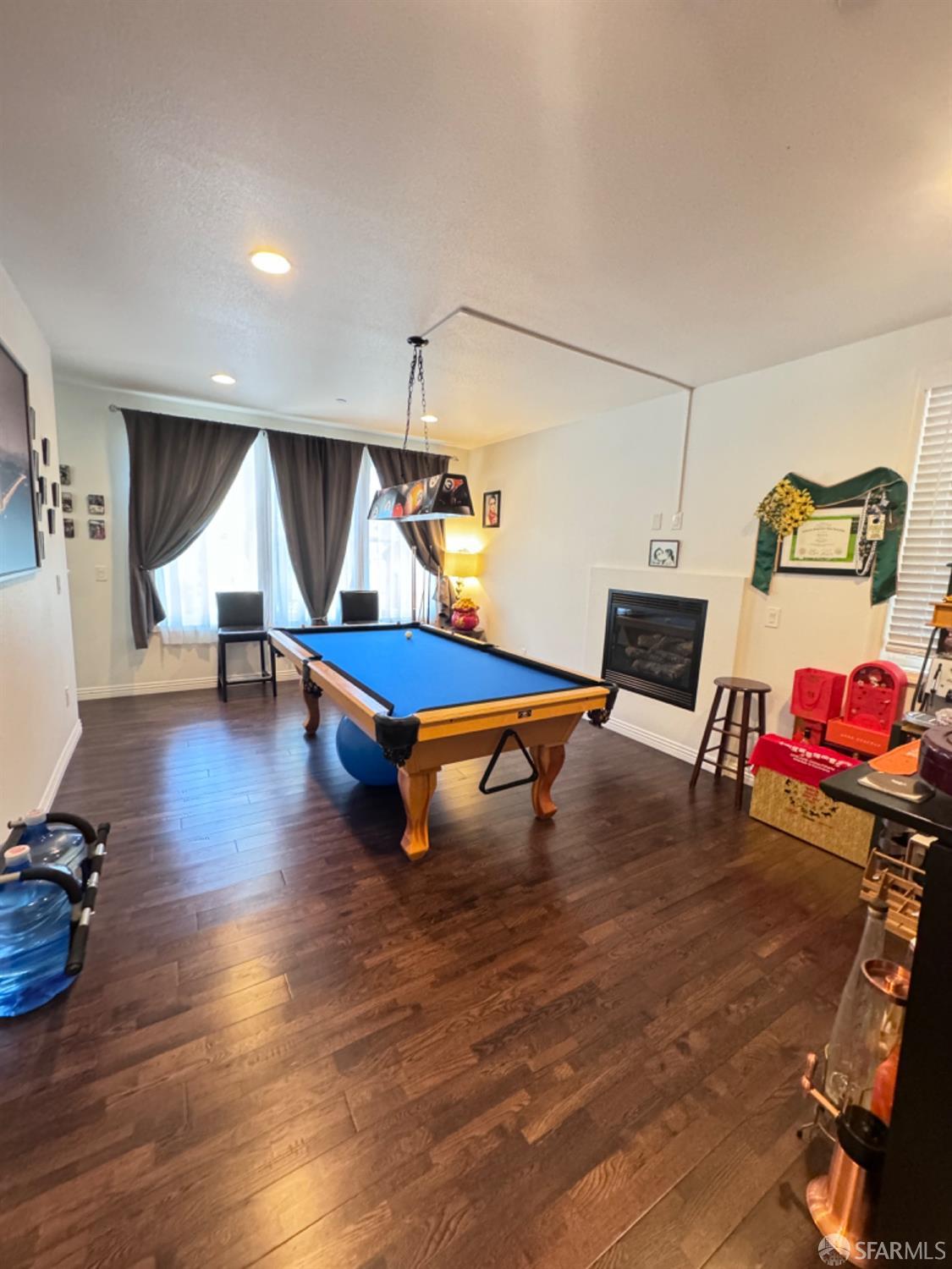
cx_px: 476
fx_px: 513
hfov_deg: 85.7
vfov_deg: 102.1
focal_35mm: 14
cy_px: 634
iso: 1000
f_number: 2.2
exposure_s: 1/60
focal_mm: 2.22
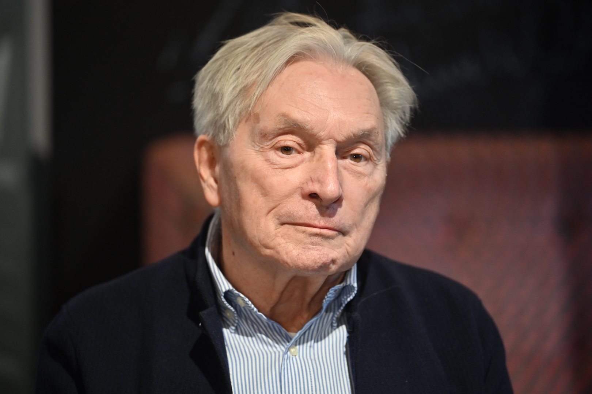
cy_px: 197
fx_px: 2960
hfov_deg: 11.4
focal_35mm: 180
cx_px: 296
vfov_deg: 7.6
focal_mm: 180
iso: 1250
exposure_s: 1/250
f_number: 2.8
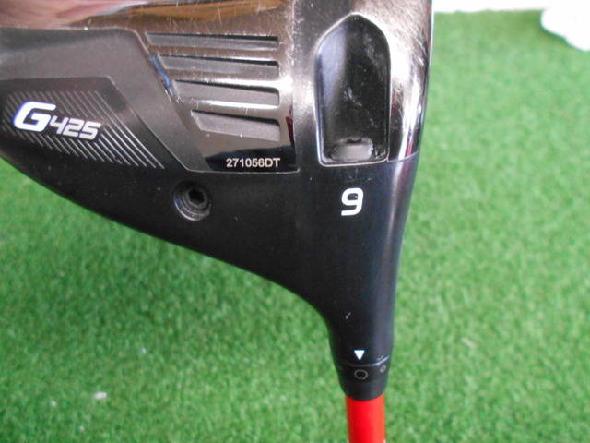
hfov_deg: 67.3
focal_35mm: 26
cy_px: 222
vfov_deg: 53.1
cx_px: 295
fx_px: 443
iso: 800
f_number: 3.2
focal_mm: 4.6
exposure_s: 1/40
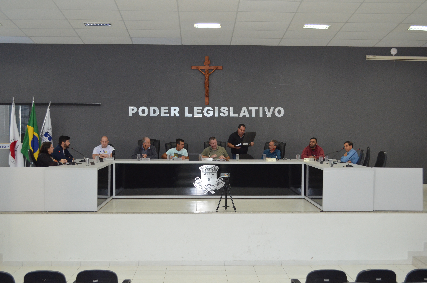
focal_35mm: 44
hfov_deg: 45.0
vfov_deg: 30.7
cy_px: 142
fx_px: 515
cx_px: 214
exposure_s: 1/60
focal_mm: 29
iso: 1600
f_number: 4.5
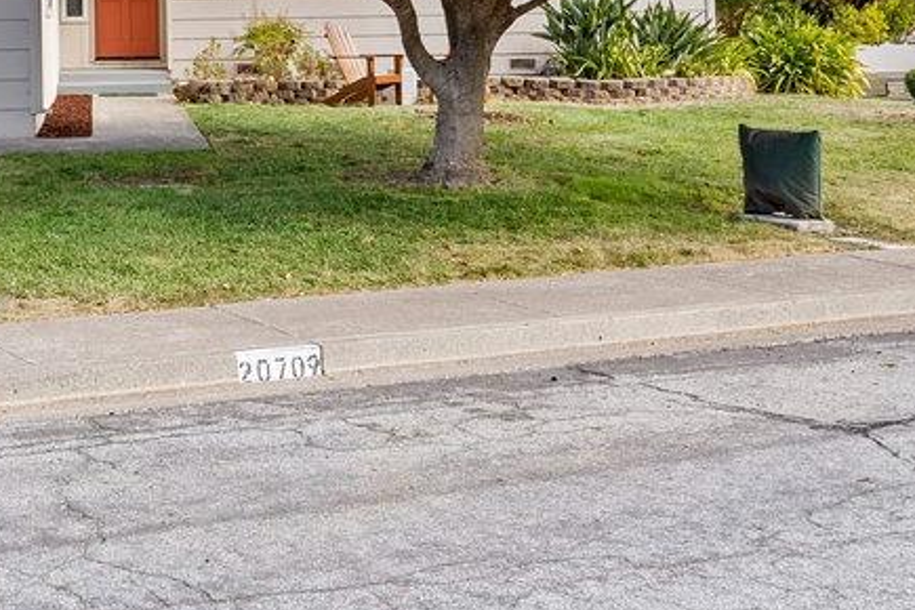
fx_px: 1754
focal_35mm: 69
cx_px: 116
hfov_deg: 28.3
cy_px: -36
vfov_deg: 19.0
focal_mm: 30
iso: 400
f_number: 8
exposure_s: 1/60
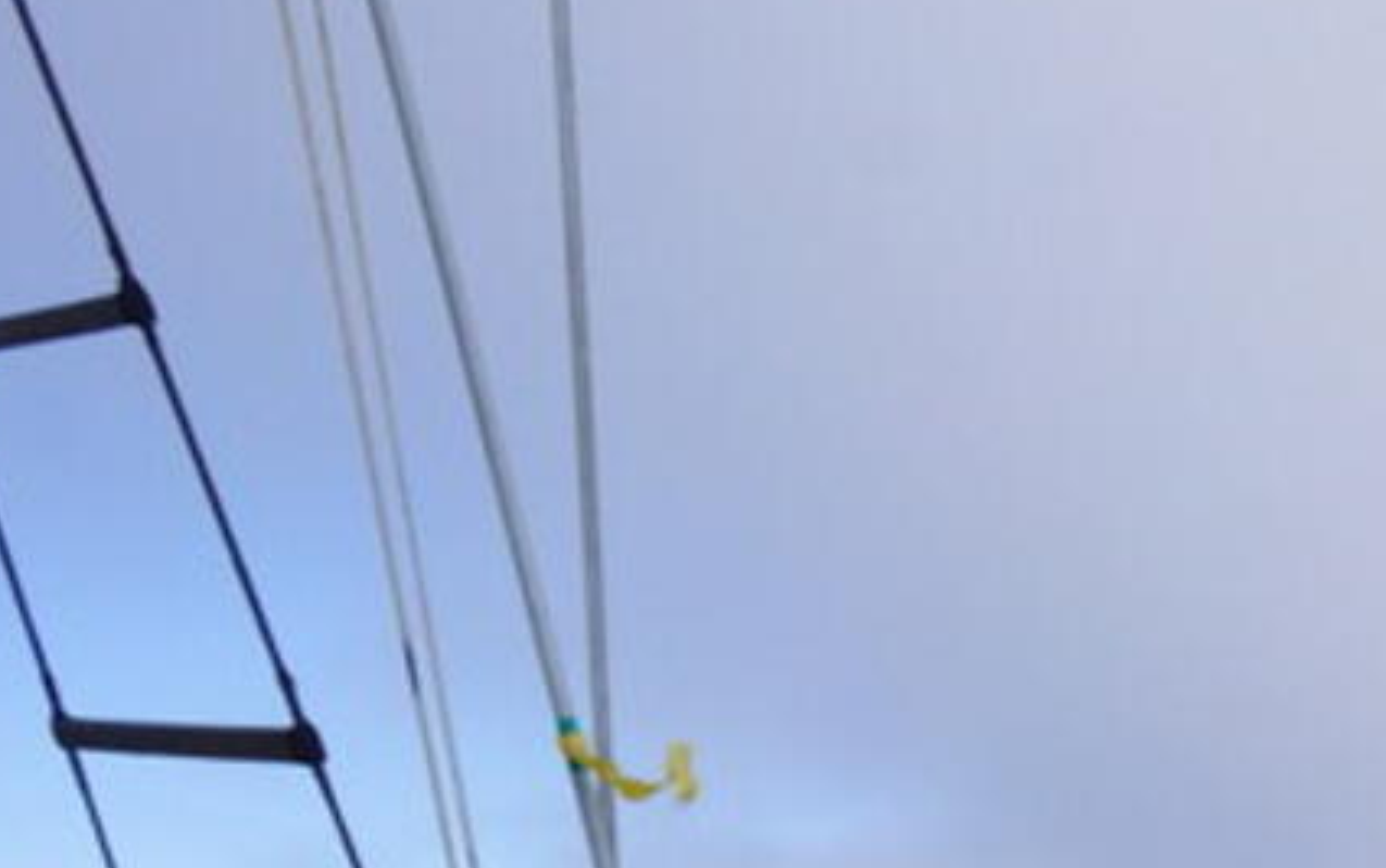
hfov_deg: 19.3
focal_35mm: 92
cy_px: 1147
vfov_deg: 13.7
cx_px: 2149
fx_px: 3476
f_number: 13
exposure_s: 1/160
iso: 100
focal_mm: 16
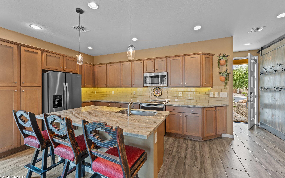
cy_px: 87
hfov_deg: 101.5
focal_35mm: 15
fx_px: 116
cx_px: 141
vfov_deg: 74.8
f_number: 8
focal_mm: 14
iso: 400
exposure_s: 1/3
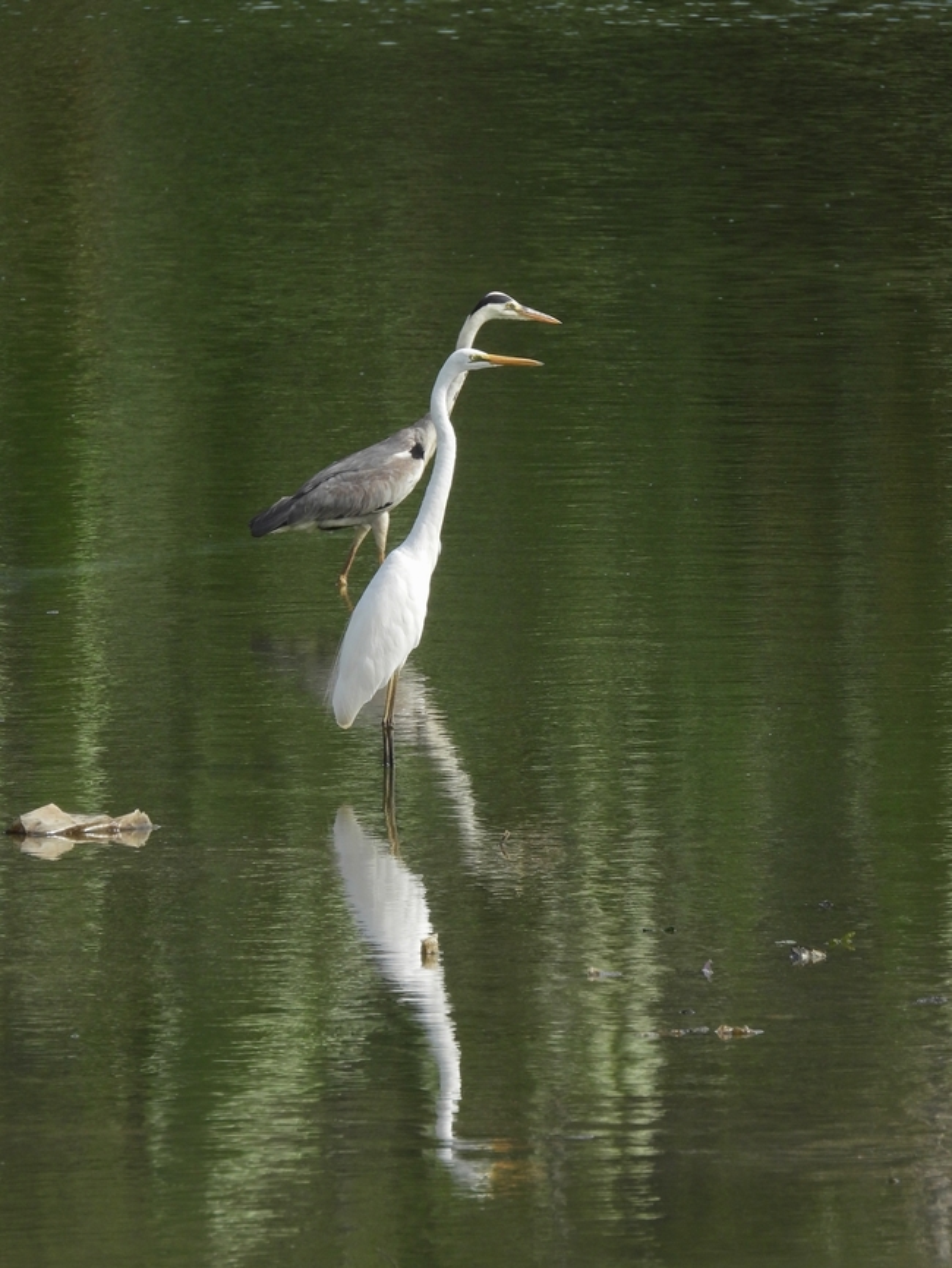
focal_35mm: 950
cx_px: 476
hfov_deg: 1.6
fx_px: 34818
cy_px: 634
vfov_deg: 2.1
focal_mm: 170
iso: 160
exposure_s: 1/800
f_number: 5.6
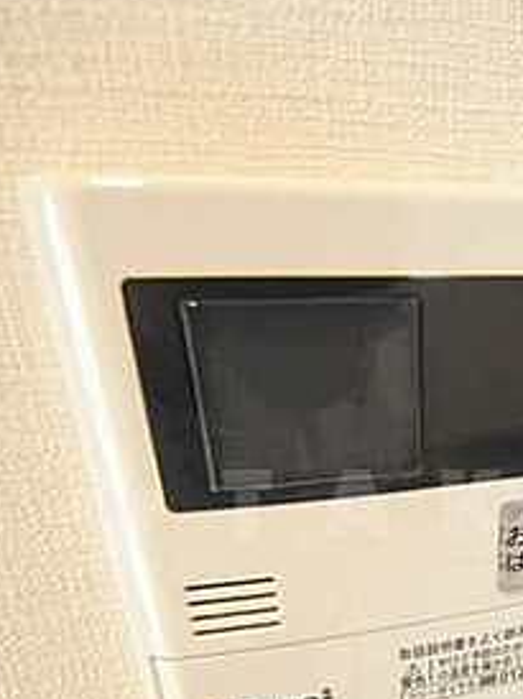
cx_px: 449
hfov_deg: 47.2
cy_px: 505
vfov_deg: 62.4
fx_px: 545
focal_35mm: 27
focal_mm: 8
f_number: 4.5
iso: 800
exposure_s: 1/40
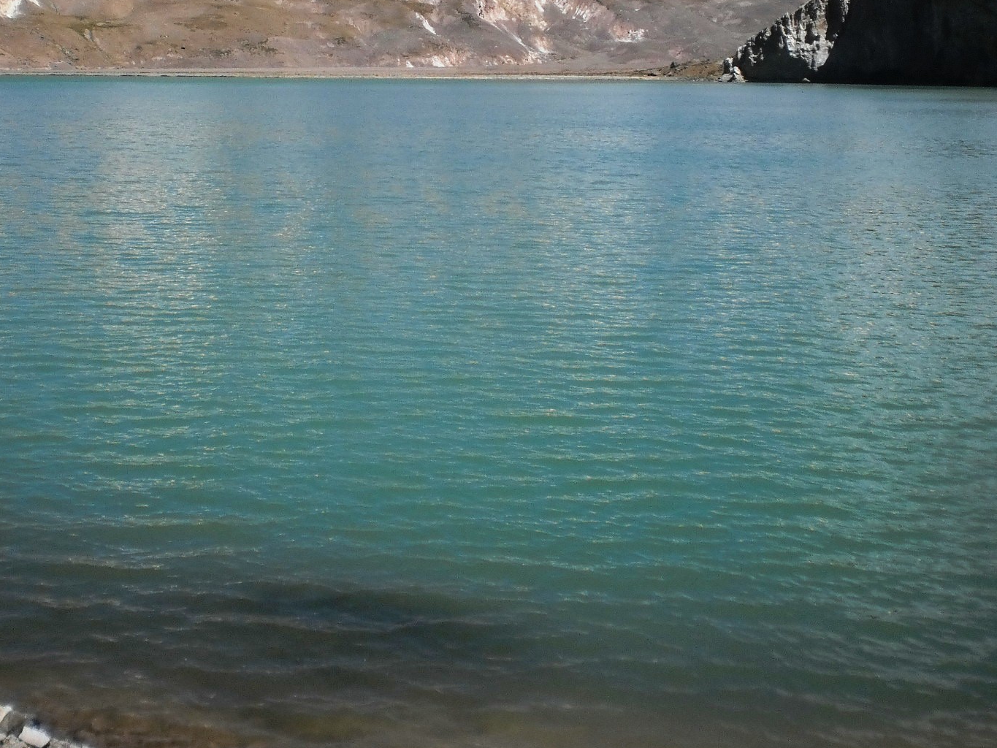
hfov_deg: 35.5
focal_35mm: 54
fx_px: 1555
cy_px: 205
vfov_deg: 26.8
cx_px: 430
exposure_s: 1/1250
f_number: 4.6
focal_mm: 6.3
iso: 100
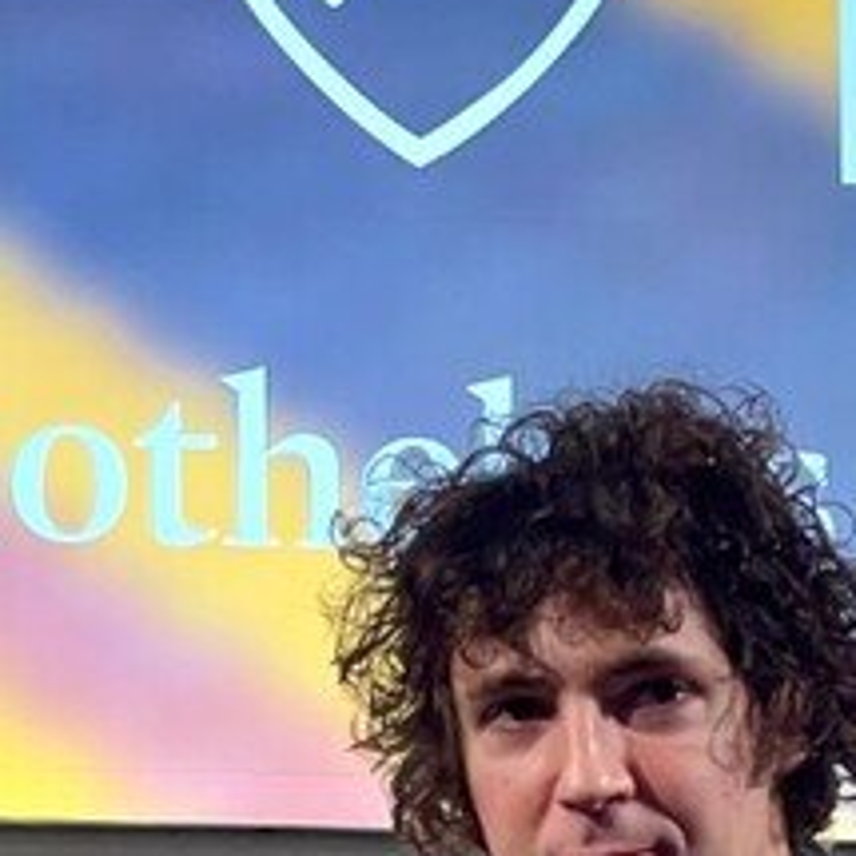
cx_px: -8
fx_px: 6295
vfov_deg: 7.7
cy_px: 938
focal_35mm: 225
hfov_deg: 7.7
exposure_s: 1/100
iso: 125
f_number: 2
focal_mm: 6
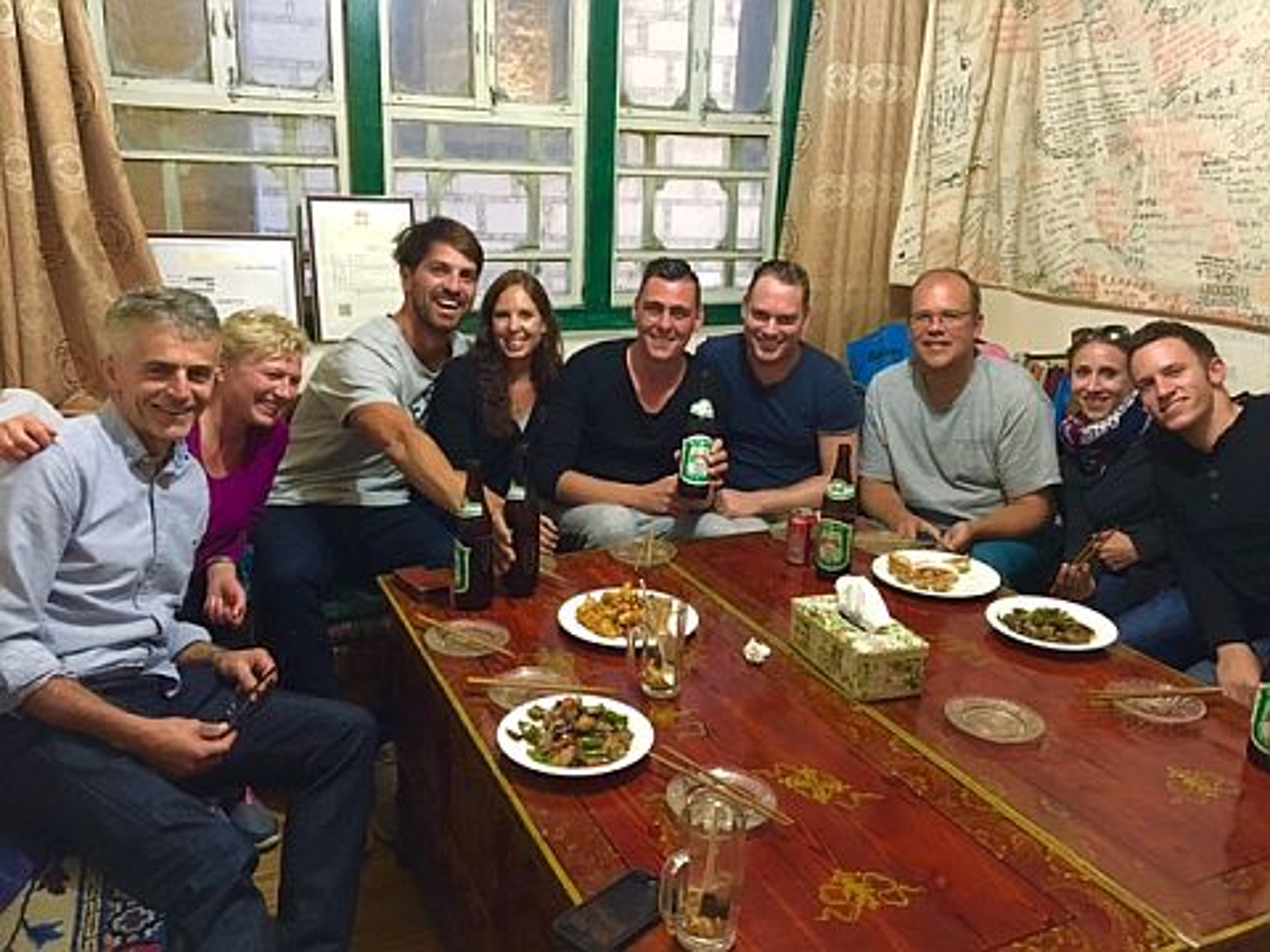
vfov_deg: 48.2
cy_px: 476
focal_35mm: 29
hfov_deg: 61.7
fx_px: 1064
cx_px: 635
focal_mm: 4.15
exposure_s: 1/17
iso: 250
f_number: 2.2
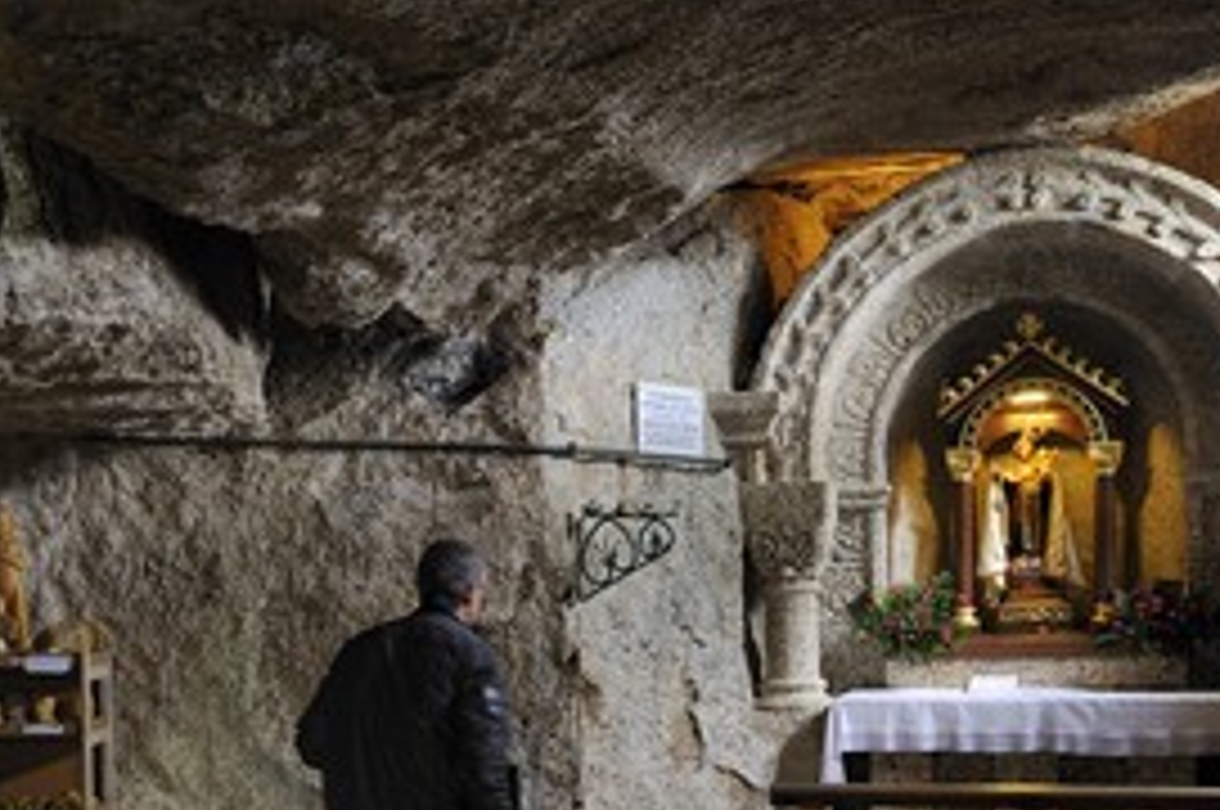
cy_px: 626
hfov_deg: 43.6
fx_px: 1523
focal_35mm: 45
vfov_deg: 29.2
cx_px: 644
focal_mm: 29
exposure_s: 1/30
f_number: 3.5
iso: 800
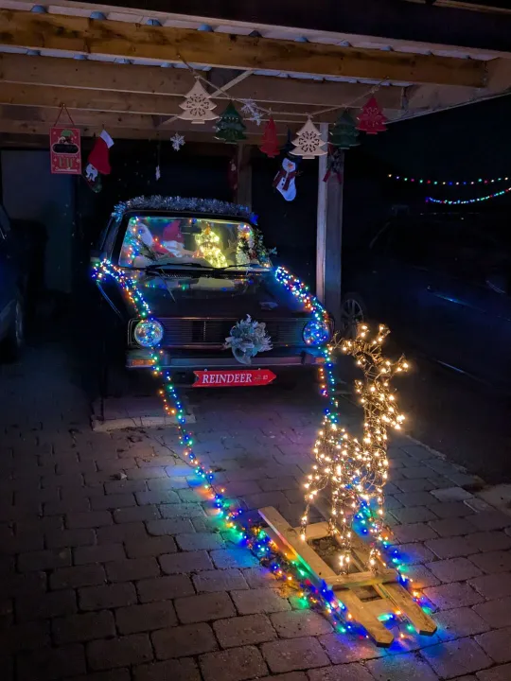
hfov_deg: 51.4
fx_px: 531
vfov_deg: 65.3
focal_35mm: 27
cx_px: 256
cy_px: 340
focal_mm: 4.38
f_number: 1.73
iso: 294
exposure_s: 1/33.3
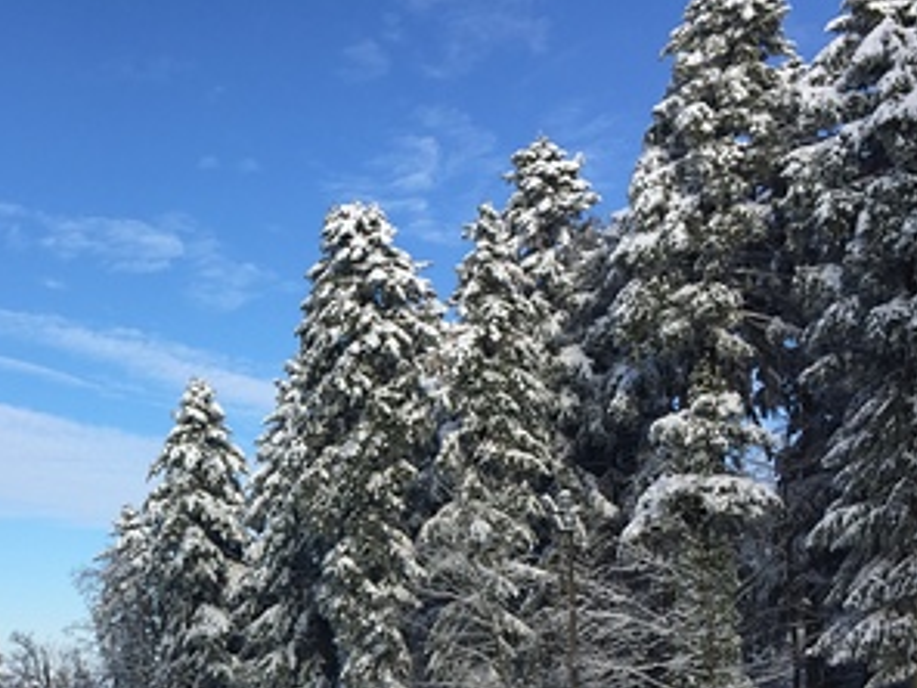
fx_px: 1298
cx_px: 201
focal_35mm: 49
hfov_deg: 37.7
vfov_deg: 28.9
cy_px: 569
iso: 32
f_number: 2.2
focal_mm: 4.15
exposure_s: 1/1522
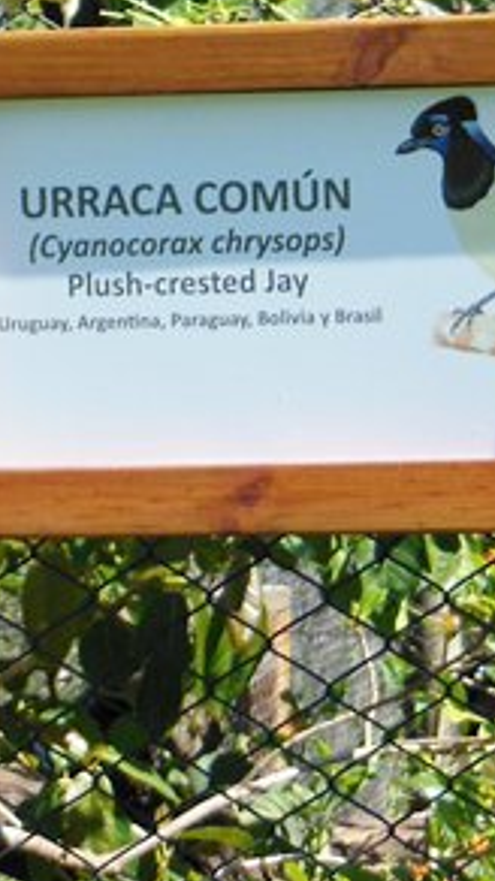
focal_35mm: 275
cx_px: 89
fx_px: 6424
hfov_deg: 4.4
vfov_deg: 7.8
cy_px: -9
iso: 125
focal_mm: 14.3
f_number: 5.4
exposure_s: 1/200
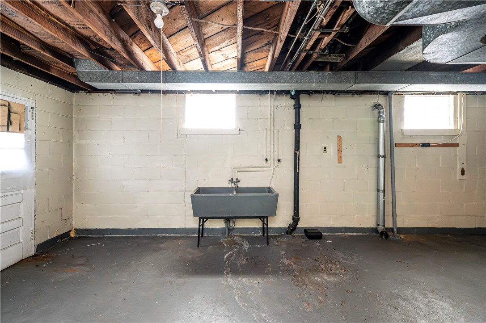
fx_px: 189
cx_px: 243
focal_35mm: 14
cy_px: 162
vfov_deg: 81.1
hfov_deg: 104.3
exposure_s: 1/200
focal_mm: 14
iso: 6400
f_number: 8
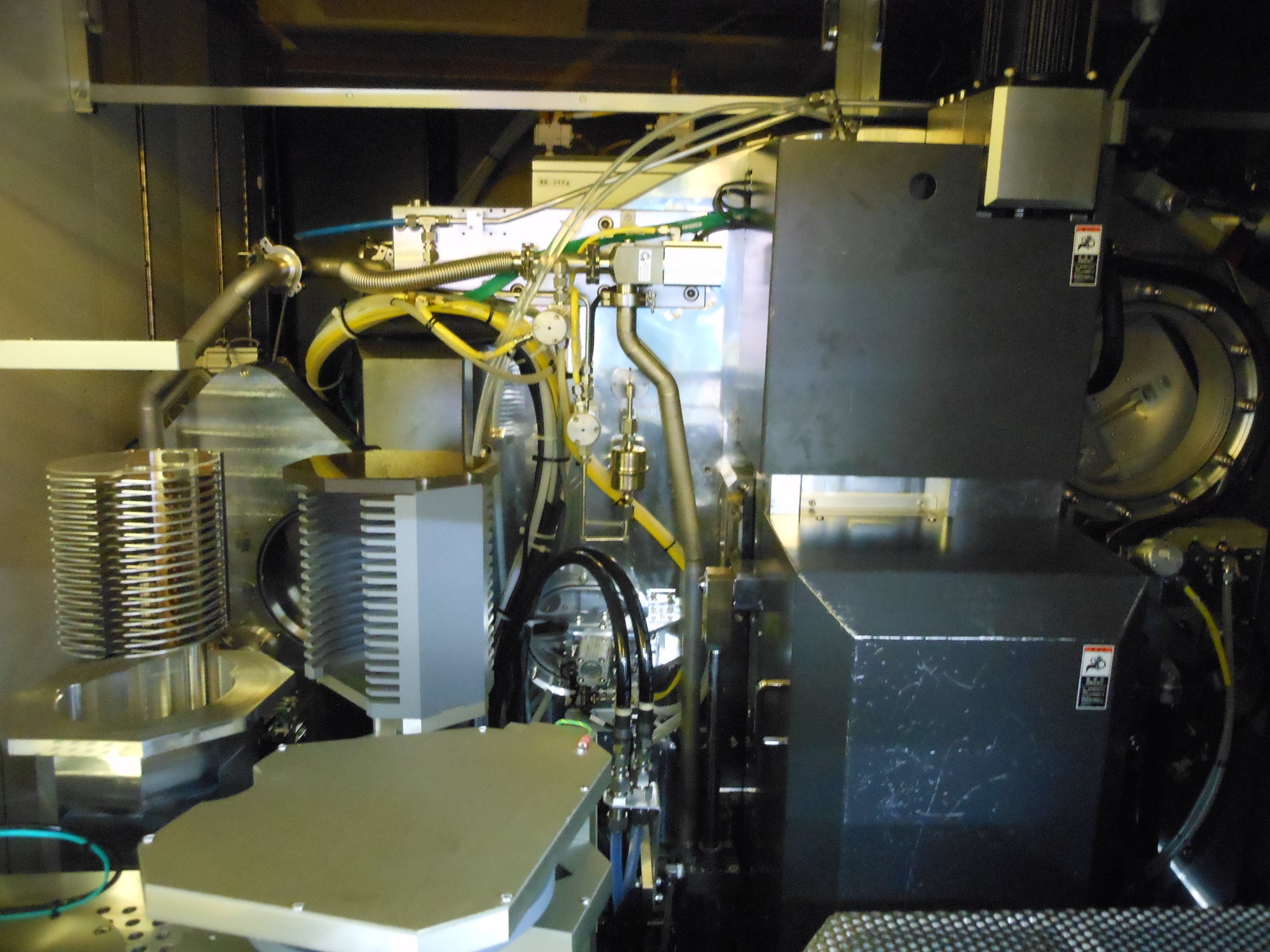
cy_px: 476
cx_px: 635
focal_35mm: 28
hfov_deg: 63.4
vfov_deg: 49.7
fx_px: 1027
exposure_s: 1/6
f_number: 3.7
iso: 800
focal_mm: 5
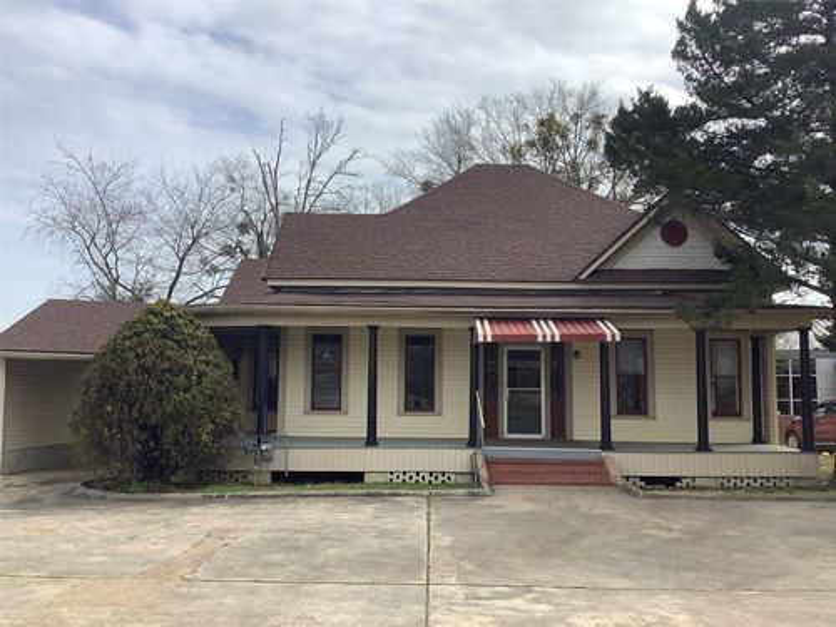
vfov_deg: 45.4
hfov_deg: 58.4
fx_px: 749
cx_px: 418
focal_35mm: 31
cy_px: 314
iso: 25
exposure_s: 1/1733
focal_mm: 3.3
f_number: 2.4
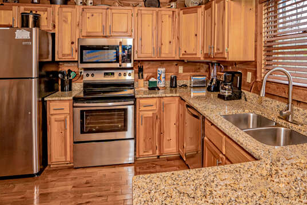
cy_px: 73
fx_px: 196
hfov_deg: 75.7
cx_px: 174
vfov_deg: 54.3
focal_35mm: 23
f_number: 6.3
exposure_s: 1/160
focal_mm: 16
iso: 1250
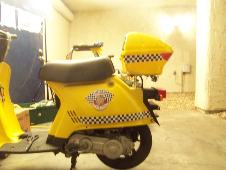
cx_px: 113
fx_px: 150
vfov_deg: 58.9
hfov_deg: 73.9
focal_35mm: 23
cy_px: 85
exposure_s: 1/2
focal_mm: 3.8
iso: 160
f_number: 2.8
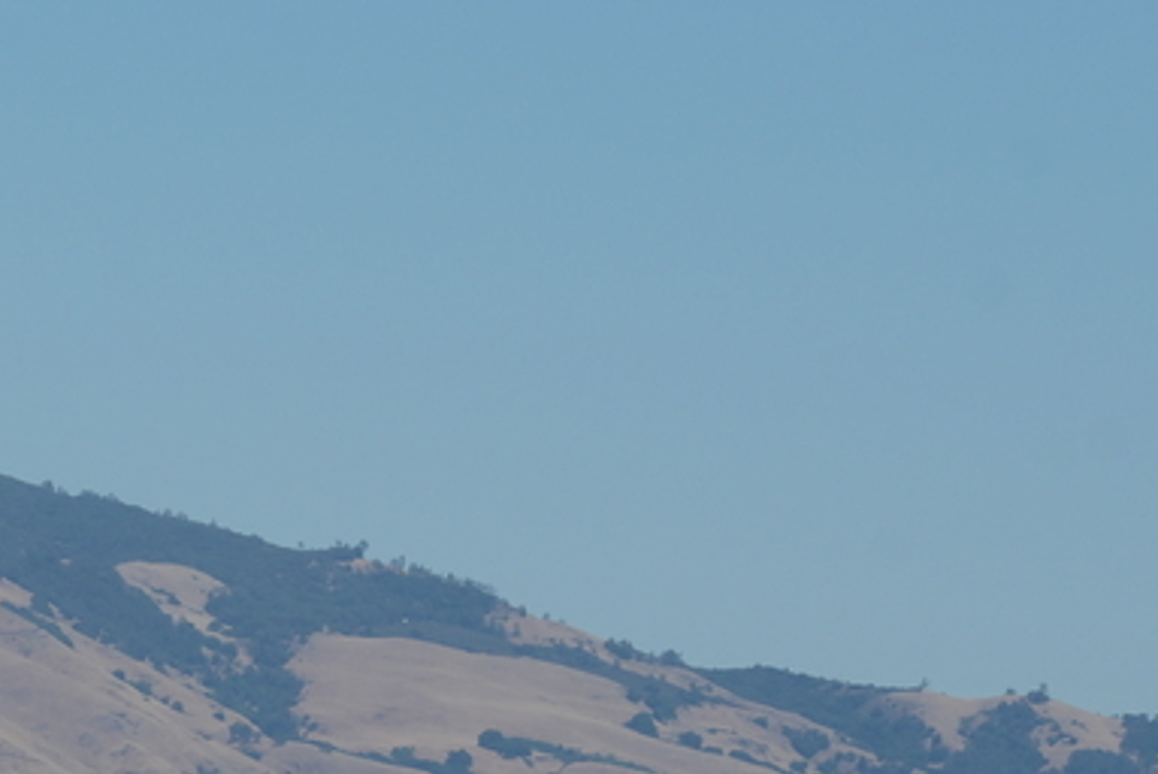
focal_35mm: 445
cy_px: 547
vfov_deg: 3.1
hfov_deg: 4.6
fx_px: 14325
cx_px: -850
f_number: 14
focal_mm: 79
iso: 100
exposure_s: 1/160
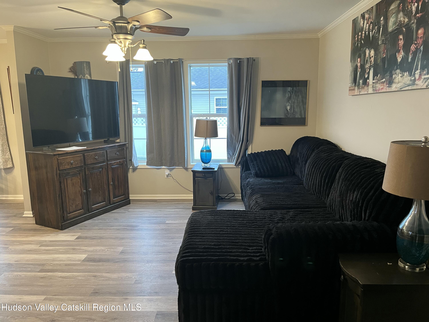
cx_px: 214
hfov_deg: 67.3
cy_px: 161
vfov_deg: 53.1
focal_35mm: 26
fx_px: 322
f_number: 1.6
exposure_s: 1/60
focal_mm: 5.1
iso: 500
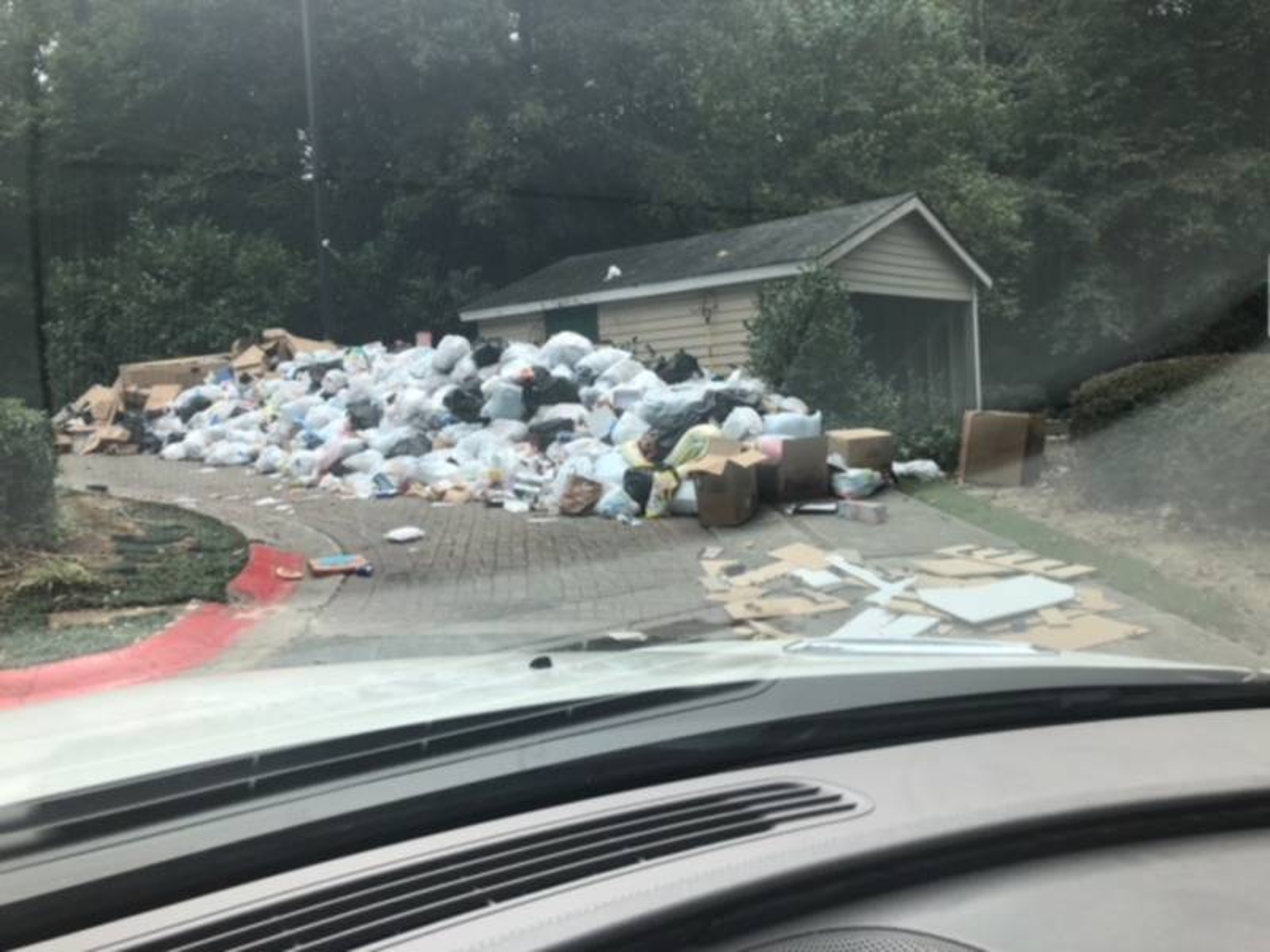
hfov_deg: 63.4
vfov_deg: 49.7
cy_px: 476
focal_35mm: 28
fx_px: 1027
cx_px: 635
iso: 20
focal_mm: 3.99
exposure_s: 1/432
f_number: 1.8
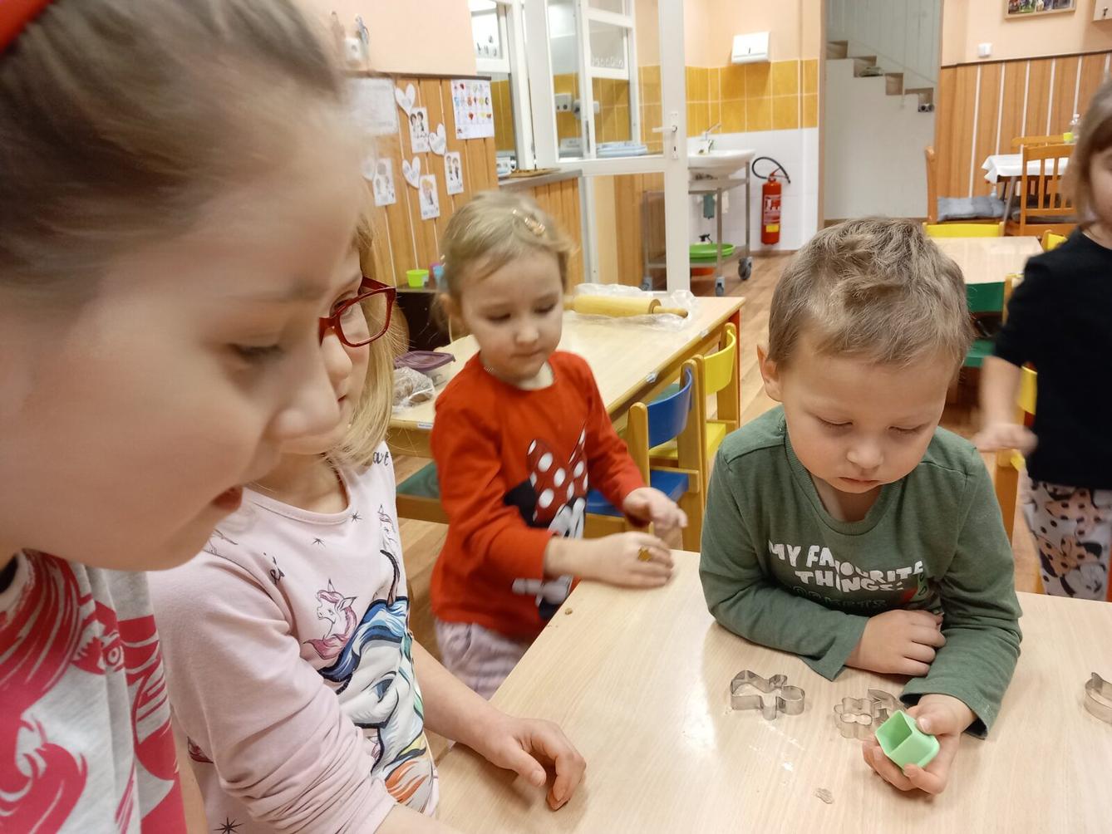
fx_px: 868
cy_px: 417
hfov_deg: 65.3
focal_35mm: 27
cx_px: 556
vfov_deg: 51.4
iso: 250
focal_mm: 4
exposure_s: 1/50
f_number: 1.8
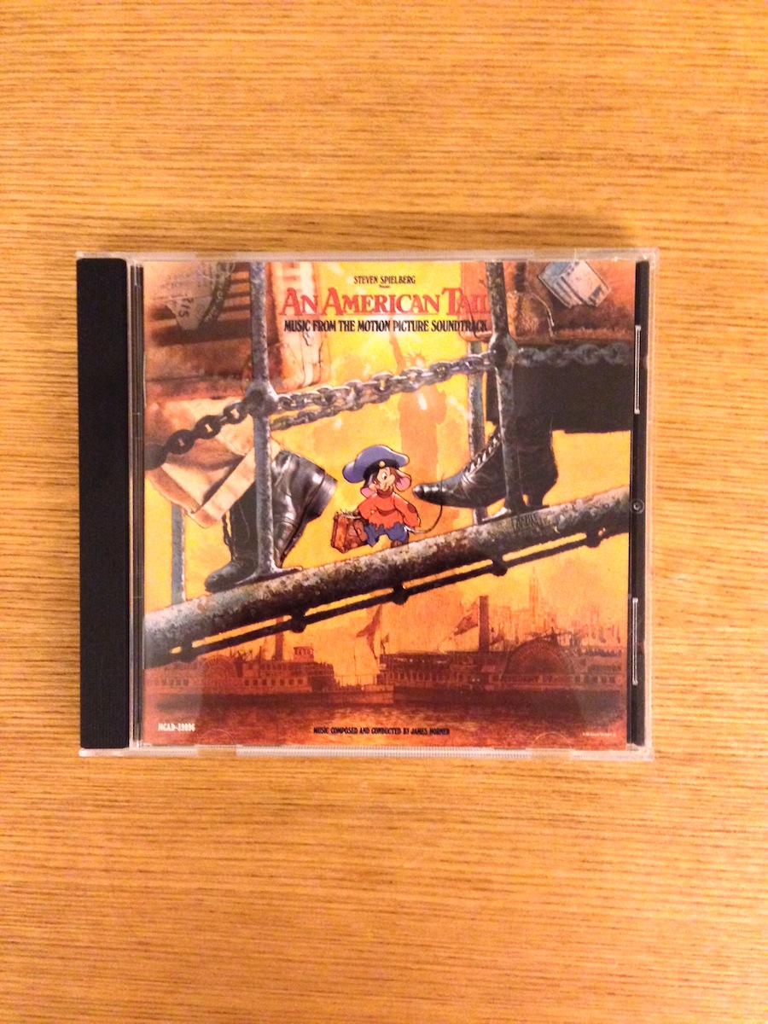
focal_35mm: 33
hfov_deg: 42.9
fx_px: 976
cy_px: 512
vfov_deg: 55.4
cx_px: 384
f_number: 2.4
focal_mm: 4.12
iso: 800
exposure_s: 1/15
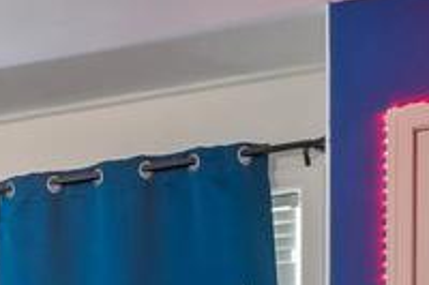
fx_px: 1203
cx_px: -395
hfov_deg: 16.2
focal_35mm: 101
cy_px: 497
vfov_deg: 12.5
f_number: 9
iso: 400
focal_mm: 14
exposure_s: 2
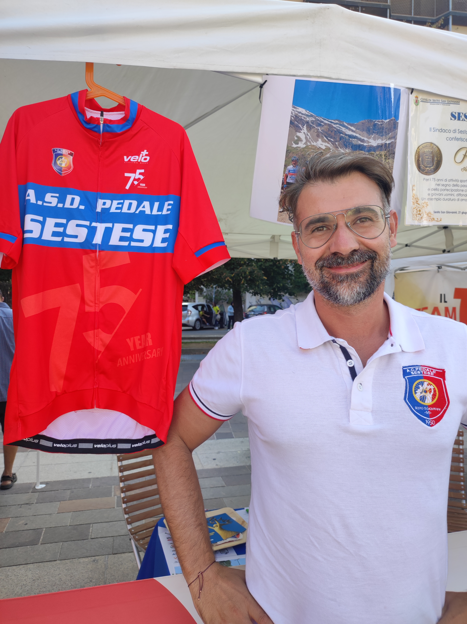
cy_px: 312
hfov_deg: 54.8
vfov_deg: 69.4
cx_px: 234
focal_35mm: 25
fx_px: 450
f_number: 1.79
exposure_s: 1/172
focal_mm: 4.7
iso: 50
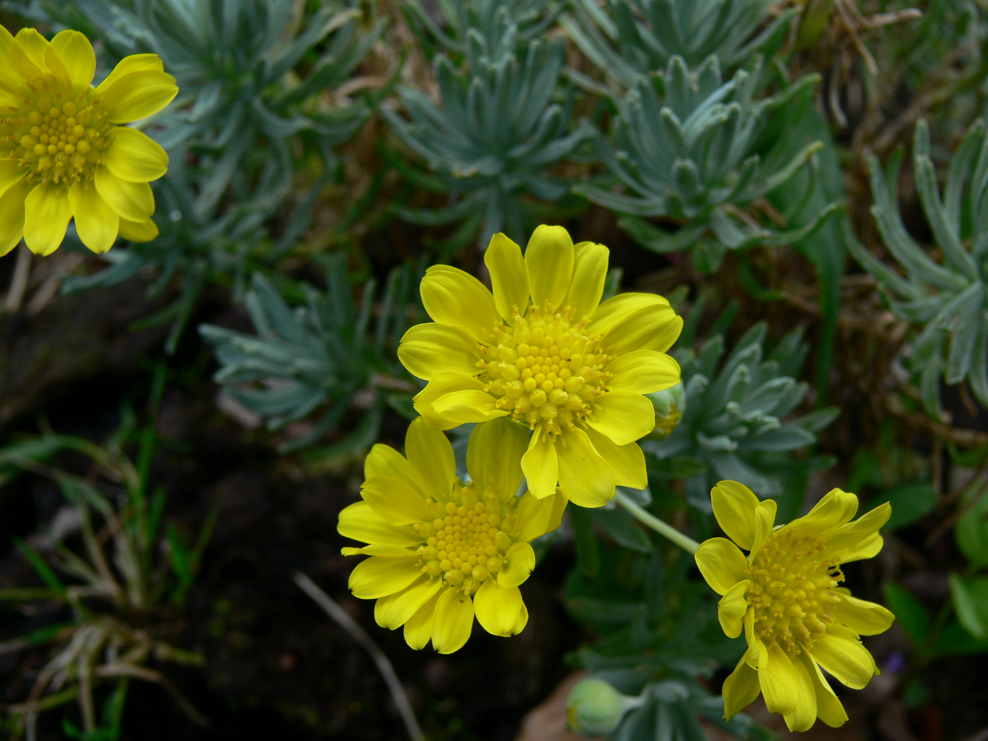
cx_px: 494
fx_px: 1085
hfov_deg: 49.0
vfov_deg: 37.7
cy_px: 370
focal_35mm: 38
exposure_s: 1/100
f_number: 4
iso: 80
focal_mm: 8
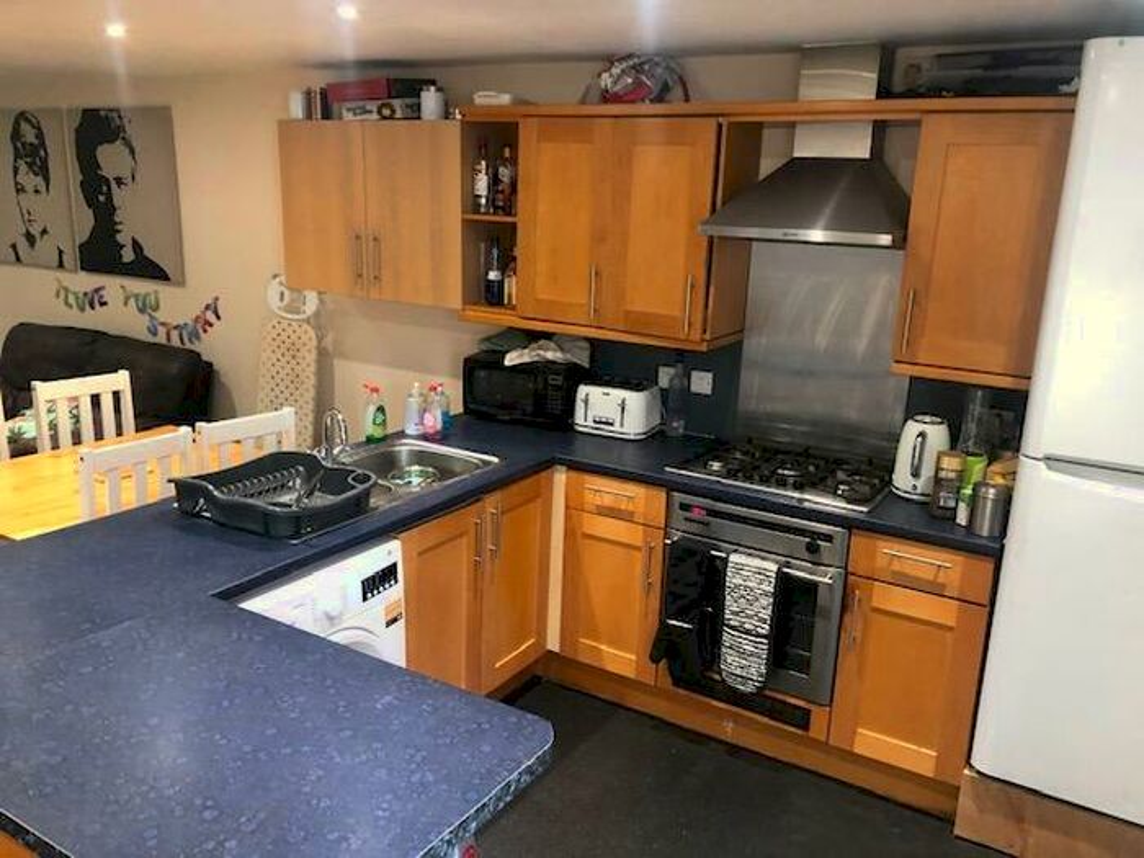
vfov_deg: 49.7
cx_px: 572
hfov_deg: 63.4
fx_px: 925
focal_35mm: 28
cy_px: 429
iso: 50
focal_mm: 3.99
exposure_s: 1/15
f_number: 1.8
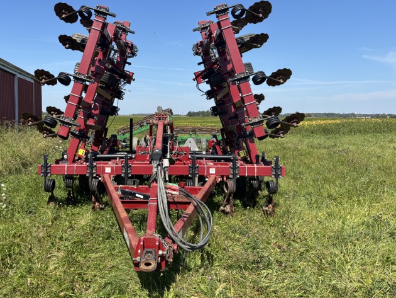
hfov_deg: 54.9
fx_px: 378
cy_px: 138
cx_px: 157
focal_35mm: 33
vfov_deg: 42.9
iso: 50
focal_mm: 5.96
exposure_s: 1/2857
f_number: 1.6
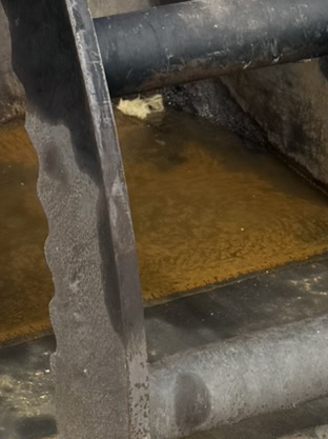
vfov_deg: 16.2
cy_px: -38
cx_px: 67
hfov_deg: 12.5
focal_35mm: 118
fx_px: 1493
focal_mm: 6.76
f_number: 1.78
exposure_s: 1/2959
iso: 80
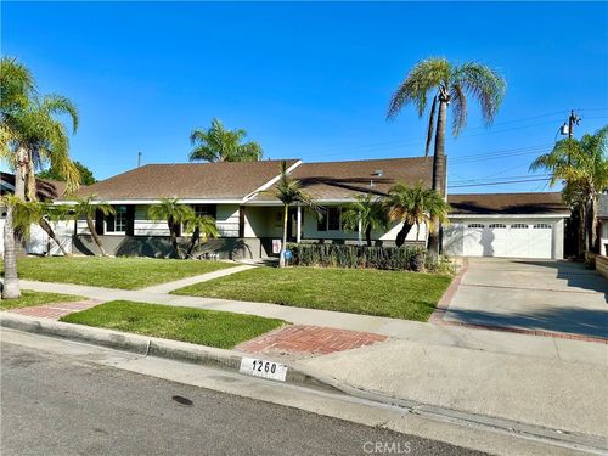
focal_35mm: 24
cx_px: 304
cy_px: 228
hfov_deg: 71.6
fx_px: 422
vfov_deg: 56.8
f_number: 1.78
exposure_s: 1/4762
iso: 80
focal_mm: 6.86
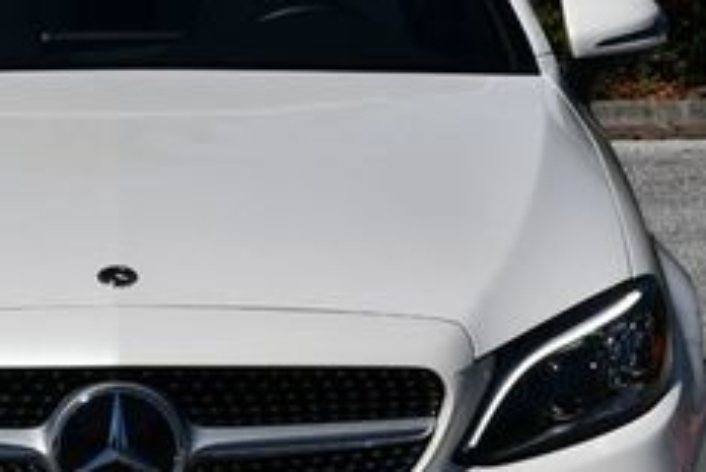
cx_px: 119
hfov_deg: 9.8
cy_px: 308
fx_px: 4121
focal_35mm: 210
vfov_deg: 6.5
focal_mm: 38
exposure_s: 1/640
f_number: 13
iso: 100
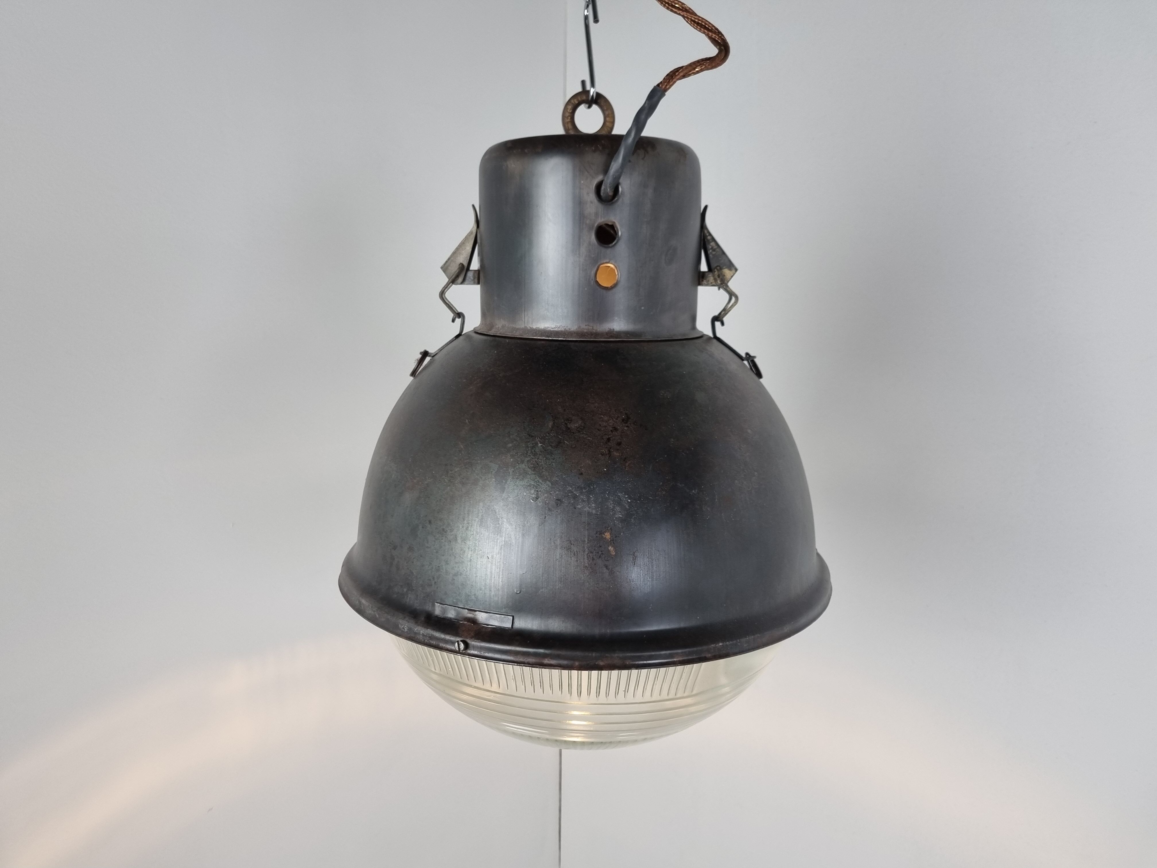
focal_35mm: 26
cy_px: 434
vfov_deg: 53.1
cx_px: 578
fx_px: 869
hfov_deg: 67.3
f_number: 1.8
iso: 80
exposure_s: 1/100
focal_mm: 5.4
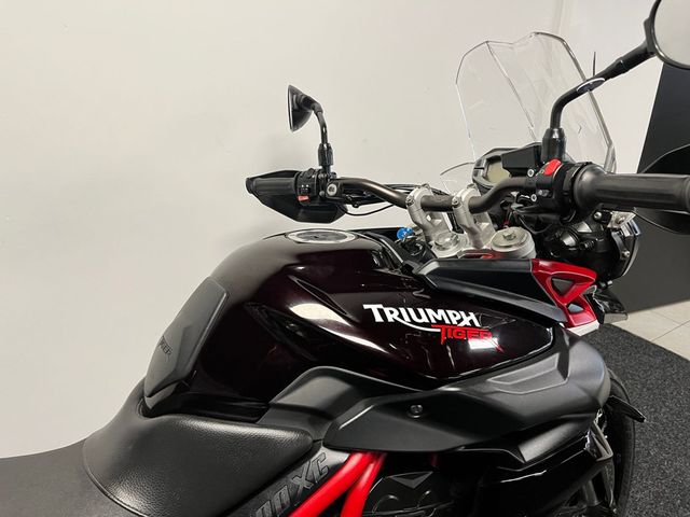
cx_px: 345
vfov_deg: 53.1
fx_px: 518
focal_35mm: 26
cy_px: 258
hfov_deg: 67.3
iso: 80
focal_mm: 5.1
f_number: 1.6
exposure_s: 1/50
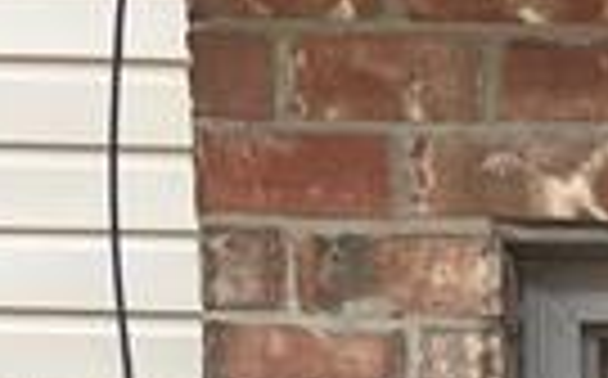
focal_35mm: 169
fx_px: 2797
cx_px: 1094
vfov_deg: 6.4
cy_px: 1490
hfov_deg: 11.5
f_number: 1.8
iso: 32
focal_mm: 3.99
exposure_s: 1/433
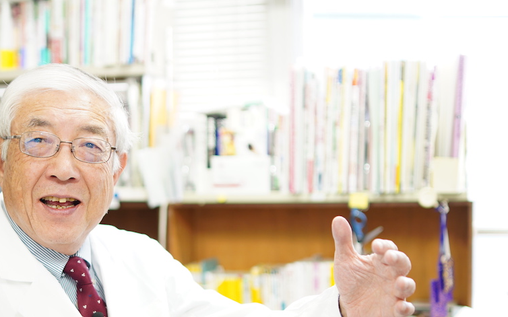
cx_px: 163
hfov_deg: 28.8
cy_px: 243
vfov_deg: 18.2
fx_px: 983
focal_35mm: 71
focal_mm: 35
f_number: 1.4
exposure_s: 1/40
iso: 160
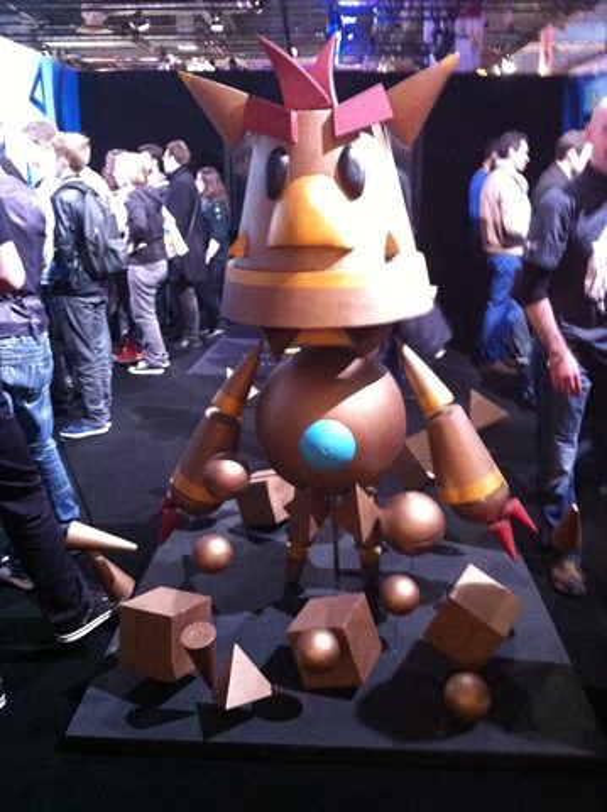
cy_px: 406
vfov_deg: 52.7
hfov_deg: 40.6
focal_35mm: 35
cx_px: 304
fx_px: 820
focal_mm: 3.85
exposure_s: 1/15
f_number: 2.8
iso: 800
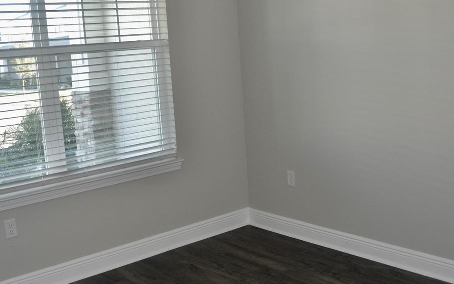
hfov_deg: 45.2
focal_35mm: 44
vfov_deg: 29.1
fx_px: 544
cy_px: 113
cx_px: 214
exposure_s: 1/80
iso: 400
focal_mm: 20
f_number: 4
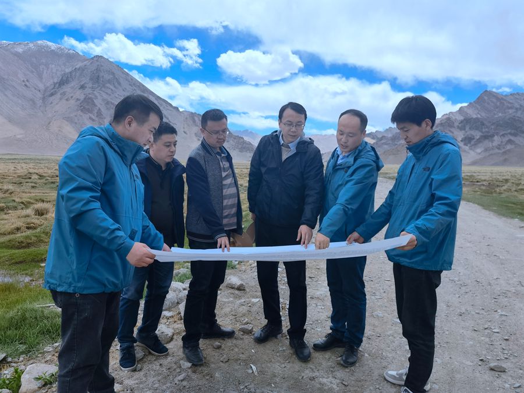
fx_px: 409
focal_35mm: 27
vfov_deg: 51.4
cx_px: 262
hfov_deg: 65.3
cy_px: 196
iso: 50
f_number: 1.9
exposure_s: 1/5051
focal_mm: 6.67
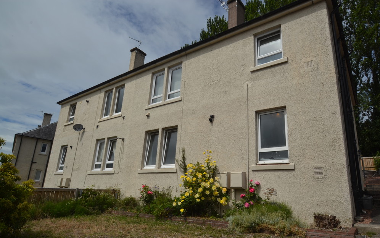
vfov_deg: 55.0
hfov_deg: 79.6
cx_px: 189
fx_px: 228
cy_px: 127
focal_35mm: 22
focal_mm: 14
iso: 100
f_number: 16
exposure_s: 1/200
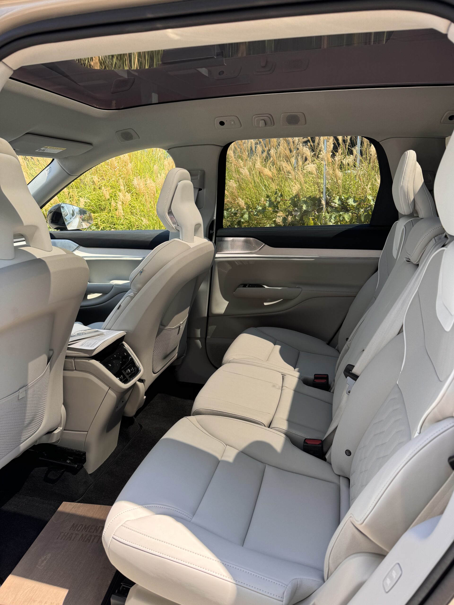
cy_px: 302
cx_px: 227
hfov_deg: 56.8
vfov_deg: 71.6
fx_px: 420
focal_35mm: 24
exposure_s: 1/470
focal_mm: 6.76
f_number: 1.78
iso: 80
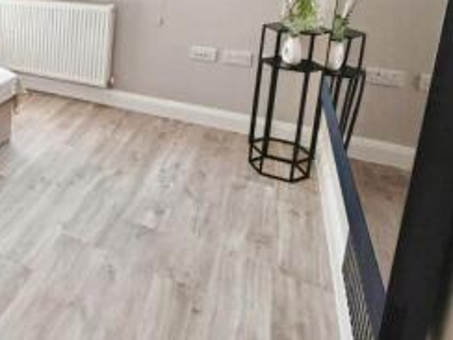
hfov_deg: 47.0
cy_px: 62
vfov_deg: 43.1
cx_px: -14
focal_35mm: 31
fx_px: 406
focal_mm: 1.82
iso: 100
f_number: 2
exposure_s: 1/50
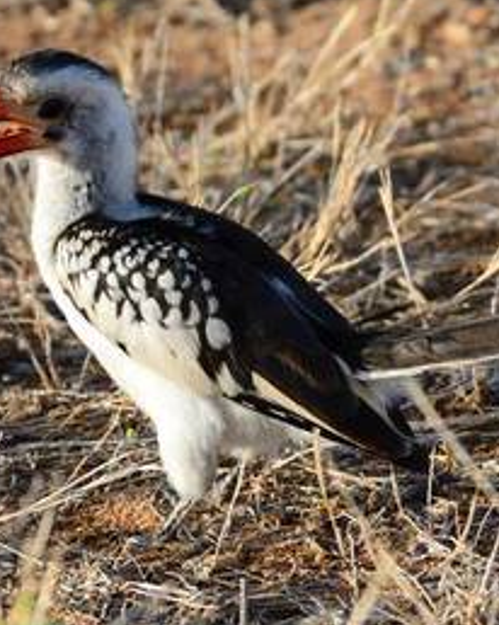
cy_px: 183
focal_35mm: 915
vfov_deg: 2.1
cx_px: 199
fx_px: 16911
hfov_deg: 1.7
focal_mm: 240
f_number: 5.6
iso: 200
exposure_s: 1/400
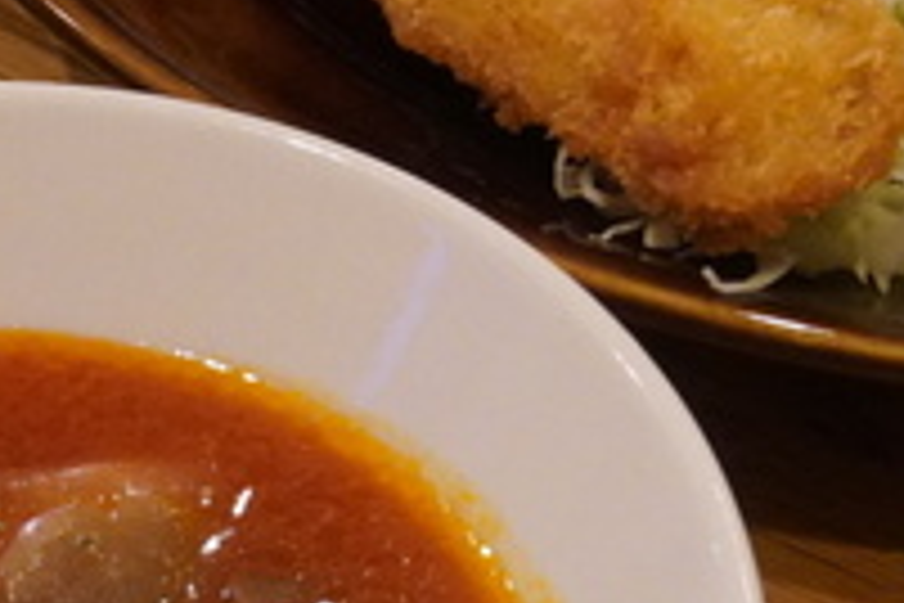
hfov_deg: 9.6
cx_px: 643
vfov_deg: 6.4
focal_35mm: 213
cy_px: -58
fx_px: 5348
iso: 6400
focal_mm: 42
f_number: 11
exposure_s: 1/80
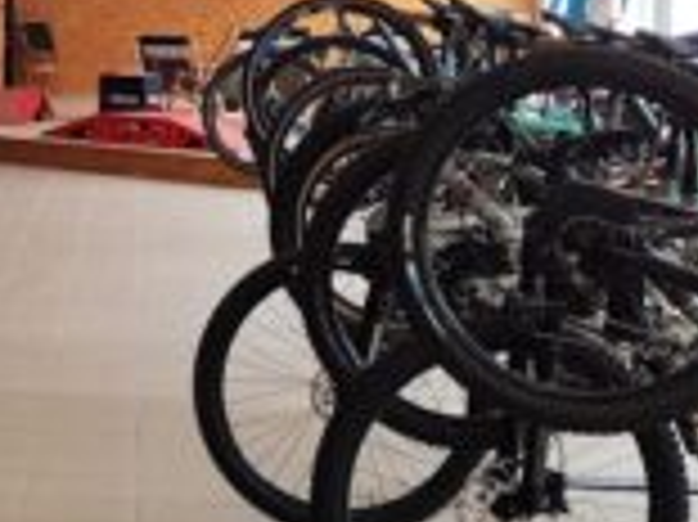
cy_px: 4
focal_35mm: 114
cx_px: -225
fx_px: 2297
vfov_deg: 12.8
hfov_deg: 16.3
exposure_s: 1/100
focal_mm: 6.19
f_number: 1.65
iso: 80
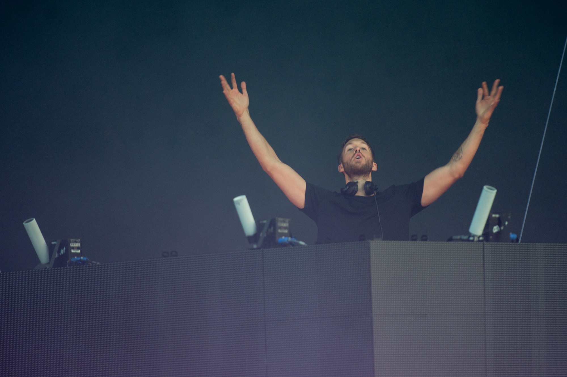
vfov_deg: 6.9
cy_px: 188
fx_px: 3148
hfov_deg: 10.3
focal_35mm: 200
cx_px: 284
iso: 1600
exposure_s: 1/100
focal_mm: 200
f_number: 2.8
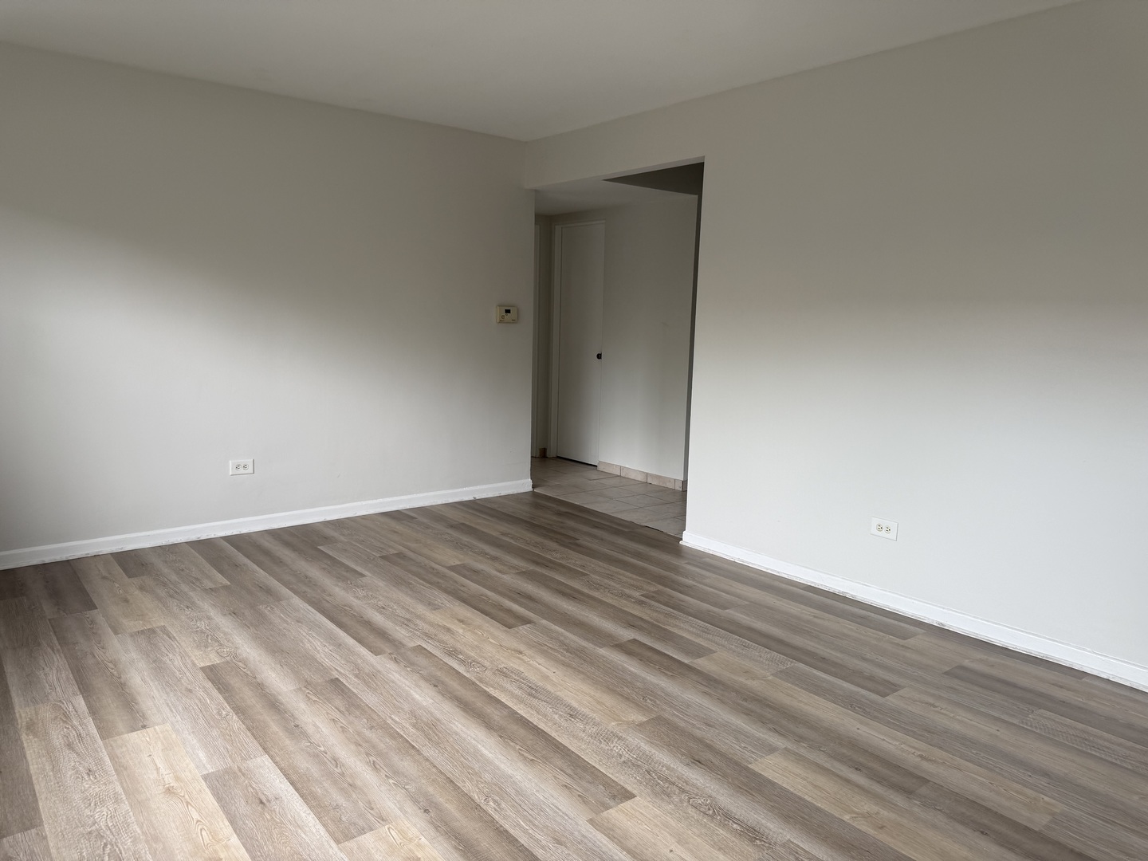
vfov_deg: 56.8
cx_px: 574
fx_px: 796
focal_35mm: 24
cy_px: 430
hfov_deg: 71.6
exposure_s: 1/121
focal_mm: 6.76
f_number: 1.78
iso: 100
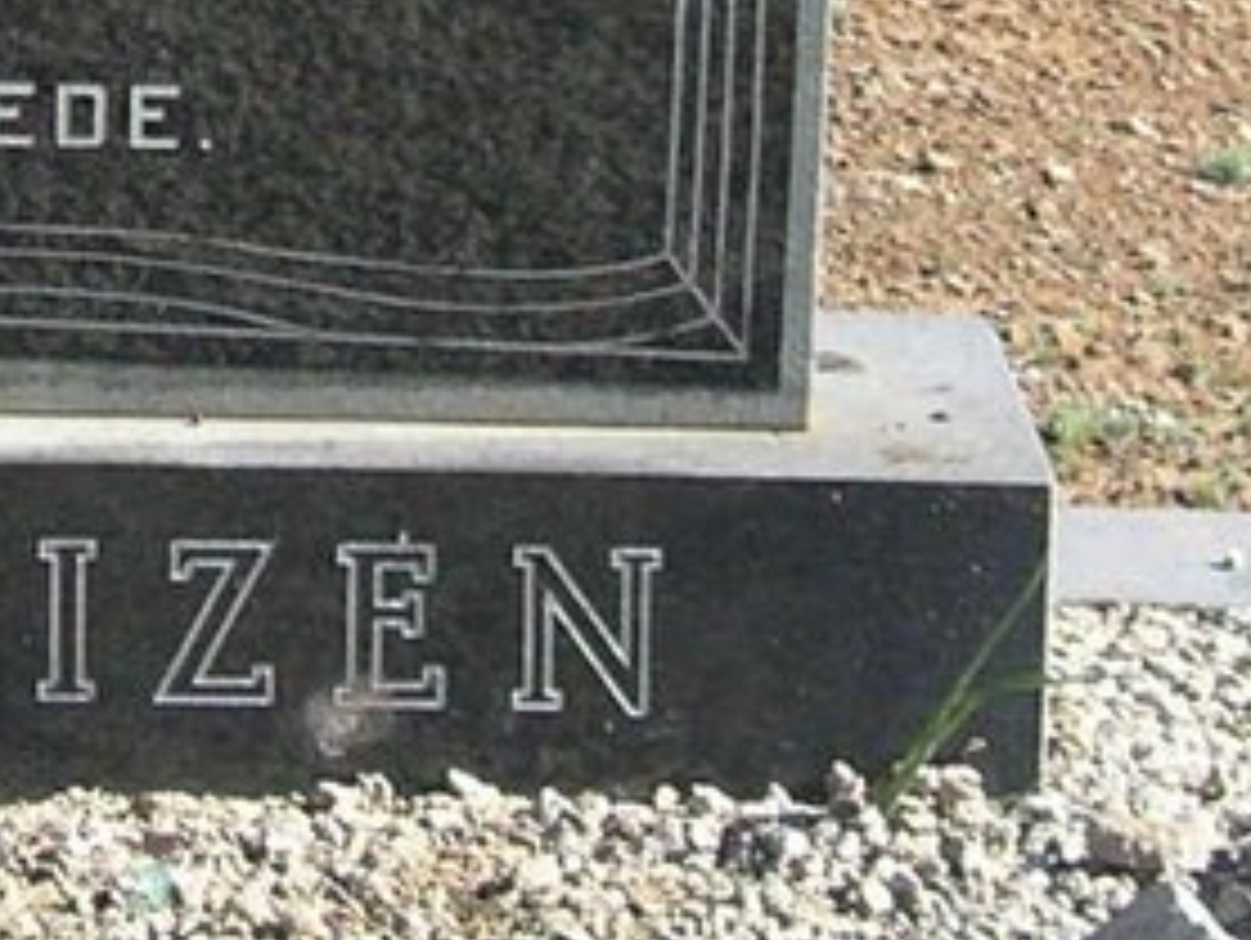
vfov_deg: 6.0
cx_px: -266
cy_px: -432
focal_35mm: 246
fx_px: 8898
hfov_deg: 8.0
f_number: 3.3
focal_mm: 8.9
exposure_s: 1/400
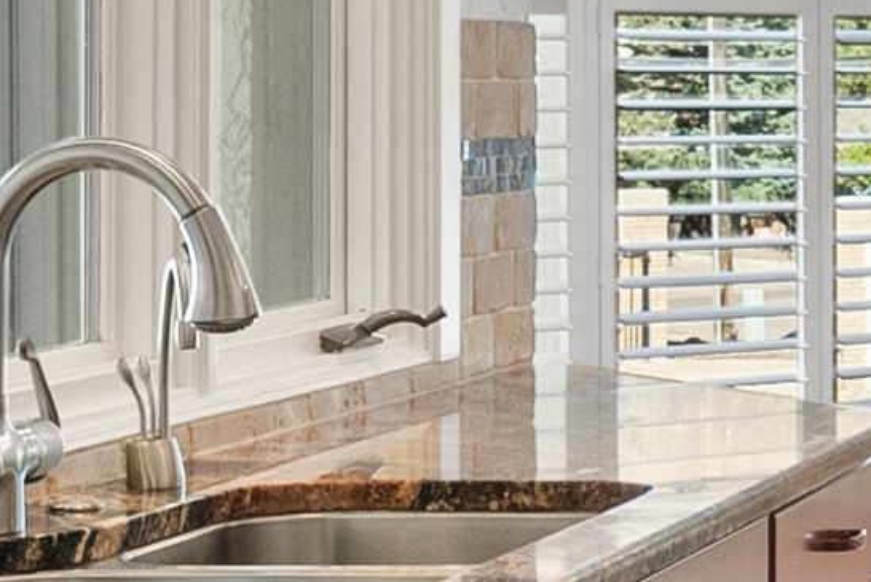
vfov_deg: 10.4
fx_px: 3196
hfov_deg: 13.6
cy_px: 97
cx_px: 1645
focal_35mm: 132
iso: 640
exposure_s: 1/10
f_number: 8
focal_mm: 17
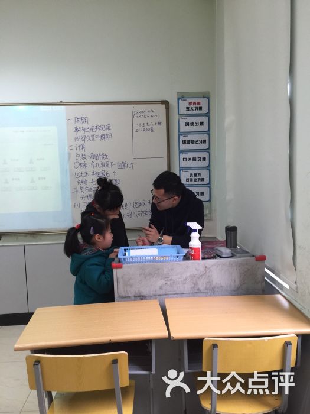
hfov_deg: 48.2
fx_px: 346
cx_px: 155
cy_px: 207
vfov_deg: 61.7
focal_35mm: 29
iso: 64
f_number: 2.2
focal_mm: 4.15
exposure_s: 1/33
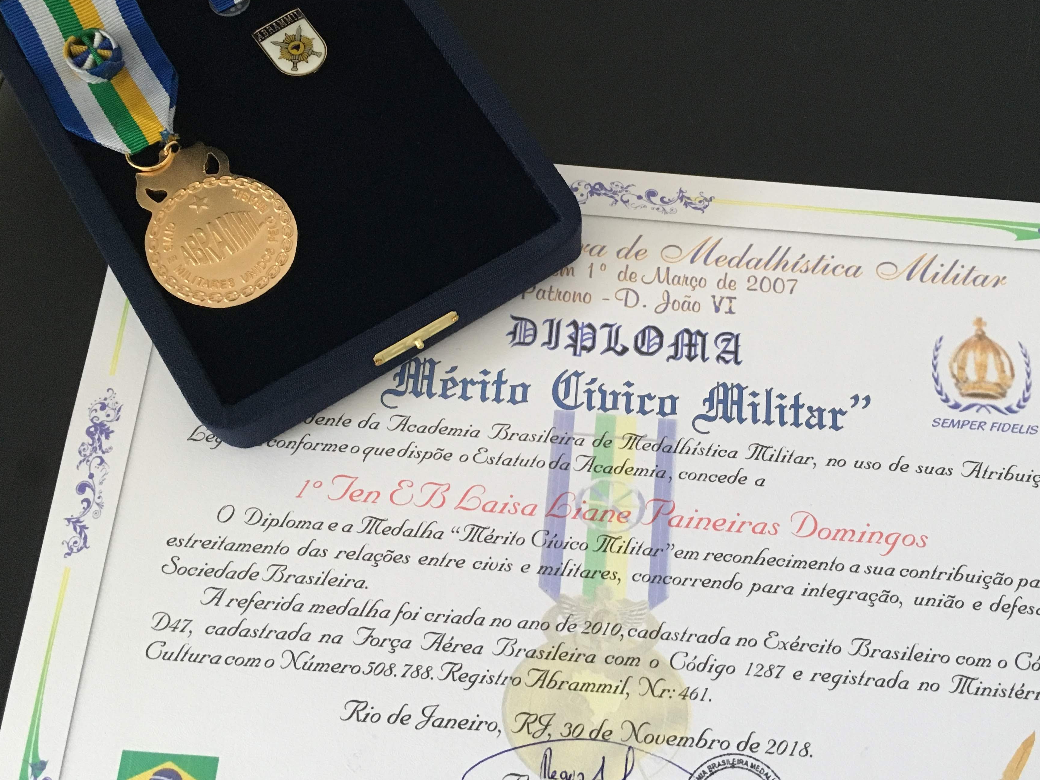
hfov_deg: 53.8
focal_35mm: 34
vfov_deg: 41.8
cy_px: 410
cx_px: 589
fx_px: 1021
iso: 200
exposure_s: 1/24
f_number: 2.2
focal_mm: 4.15
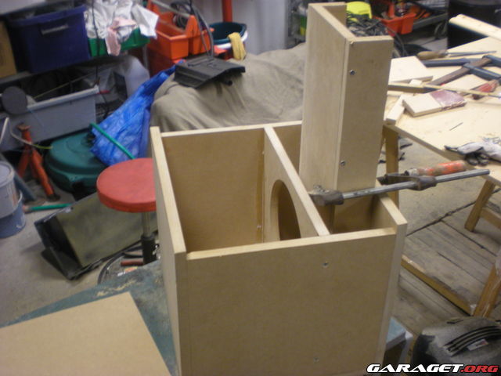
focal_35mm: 44
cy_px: 188
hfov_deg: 42.9
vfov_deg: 32.9
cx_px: 250
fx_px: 637
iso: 200
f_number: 3.5
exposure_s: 1/15.7
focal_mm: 7.4
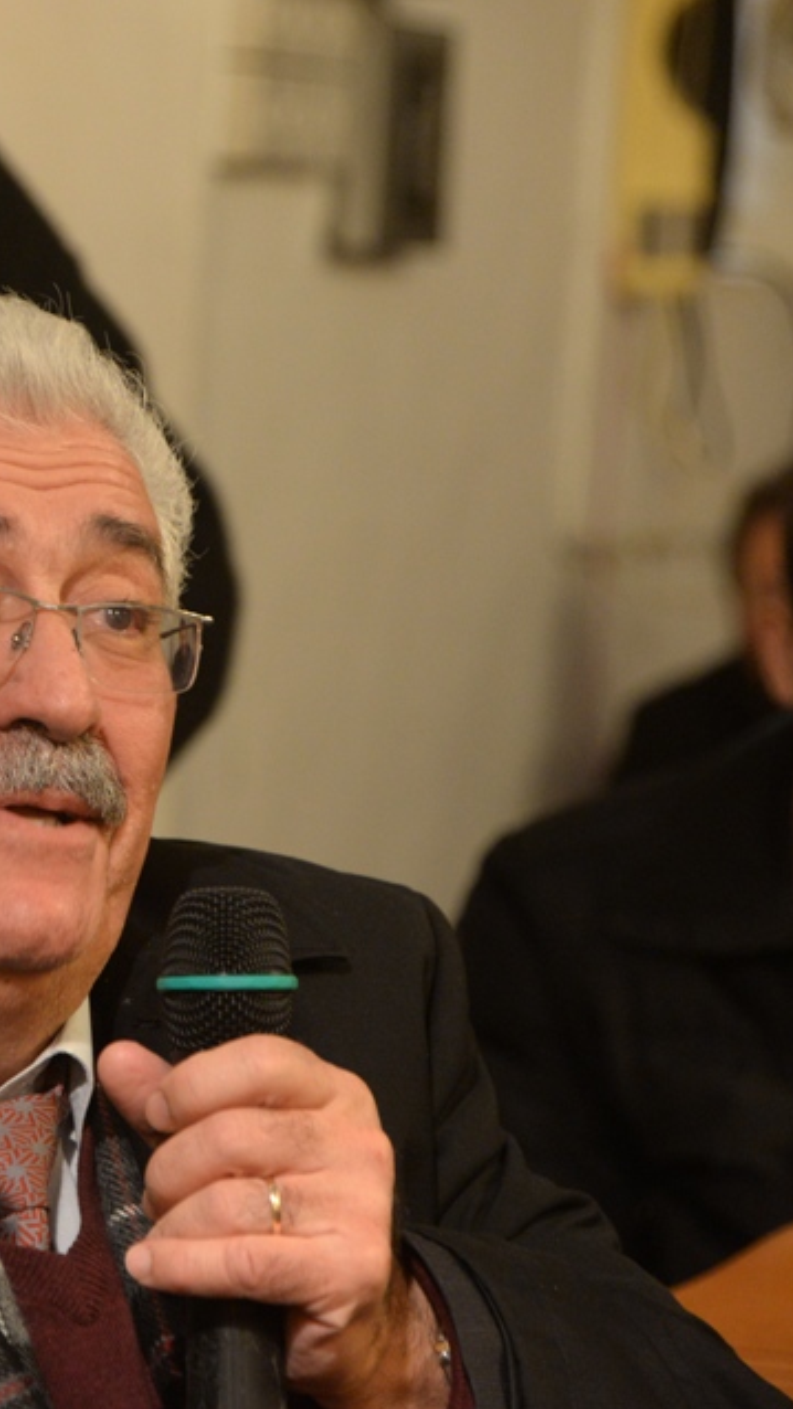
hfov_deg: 5.7
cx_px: 15
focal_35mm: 213
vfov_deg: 10.1
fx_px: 7960
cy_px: 703
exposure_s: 1/20
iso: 3200
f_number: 6.3
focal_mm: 135
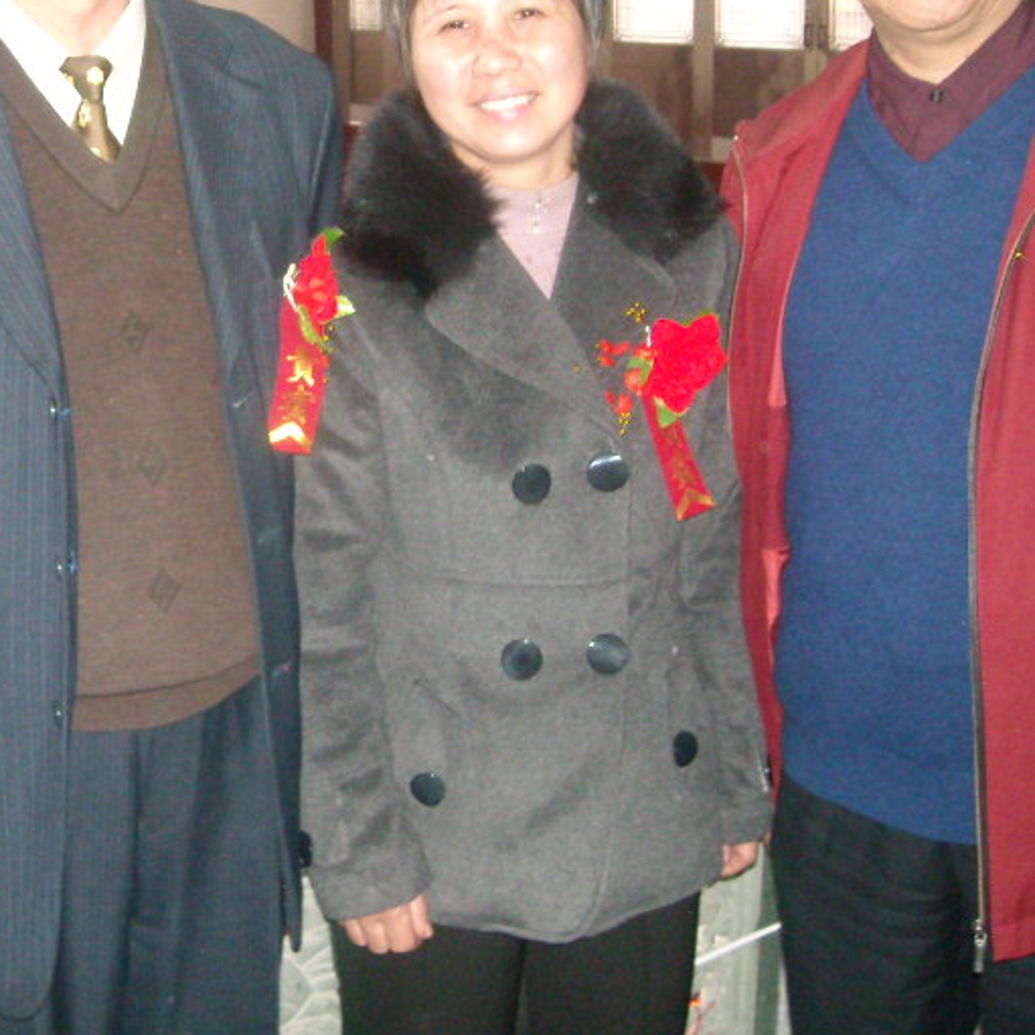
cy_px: 280
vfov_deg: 27.4
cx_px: 168
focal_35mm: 62
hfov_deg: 27.0
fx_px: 2097
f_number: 2.8
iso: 475
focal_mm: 5.7
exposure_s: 1/60
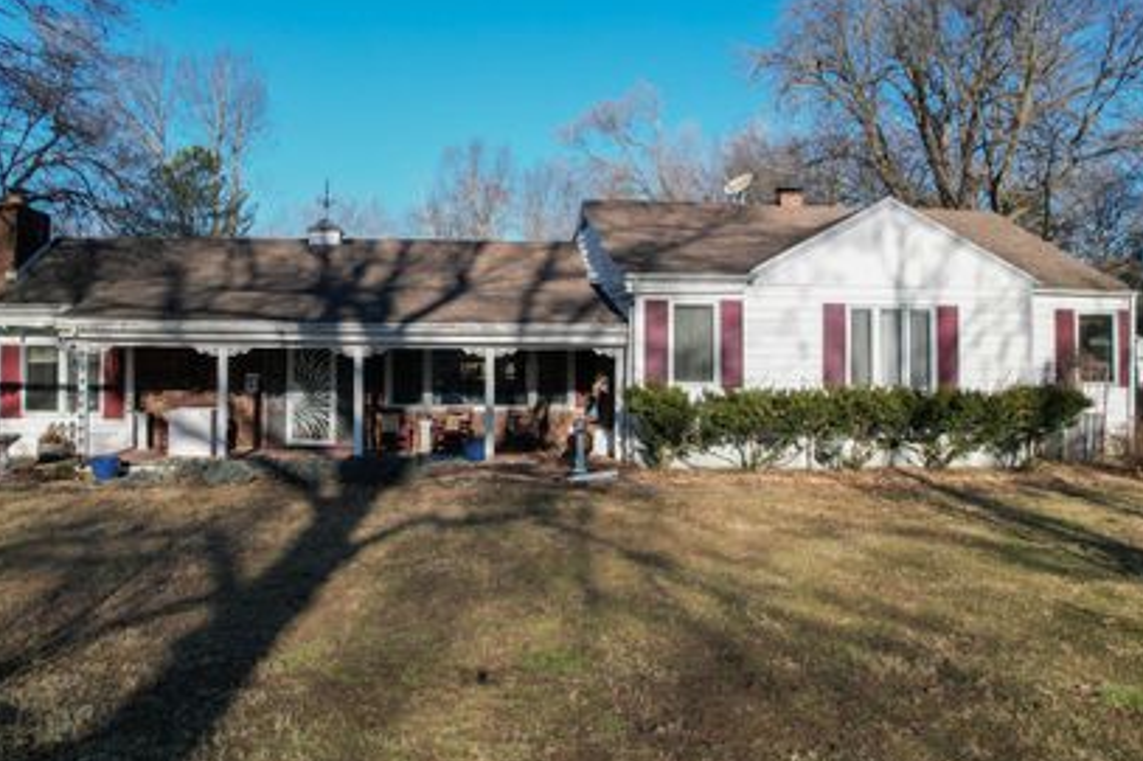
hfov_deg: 67.2
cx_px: 506
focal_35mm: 27
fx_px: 857
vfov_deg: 47.8
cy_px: 344
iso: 150
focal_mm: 8.38
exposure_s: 1/90
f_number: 2.8
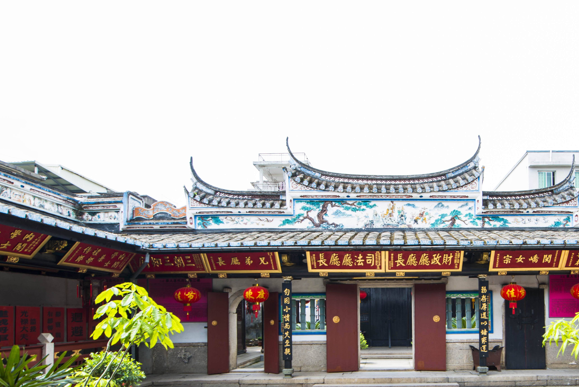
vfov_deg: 48.0
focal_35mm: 25
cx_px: 386
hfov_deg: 69.4
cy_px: 318
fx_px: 402
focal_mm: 14
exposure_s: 1/60
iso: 100
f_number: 7.1
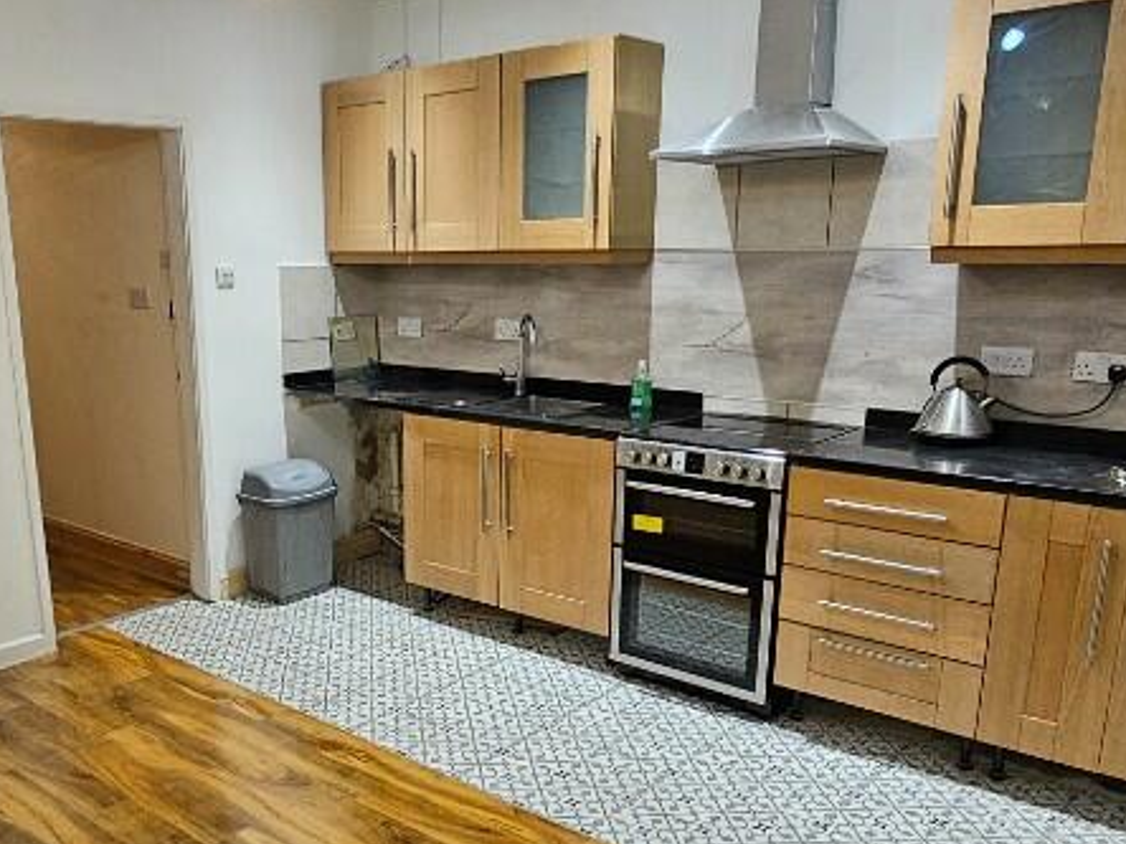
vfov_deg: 46.4
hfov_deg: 59.2
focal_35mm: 30
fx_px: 976
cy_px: 520
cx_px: 418
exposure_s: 1/50
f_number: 2.2
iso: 400
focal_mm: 2.2
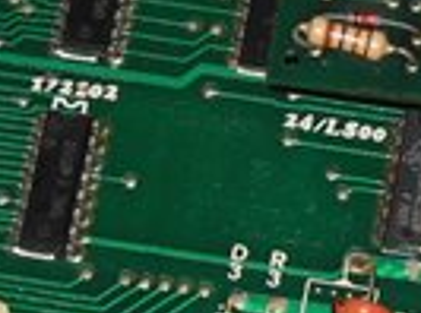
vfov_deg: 6.6
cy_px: 259
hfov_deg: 8.7
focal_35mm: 223
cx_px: 630
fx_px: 2705
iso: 200
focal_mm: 11.7
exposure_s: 1/60
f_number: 4.3
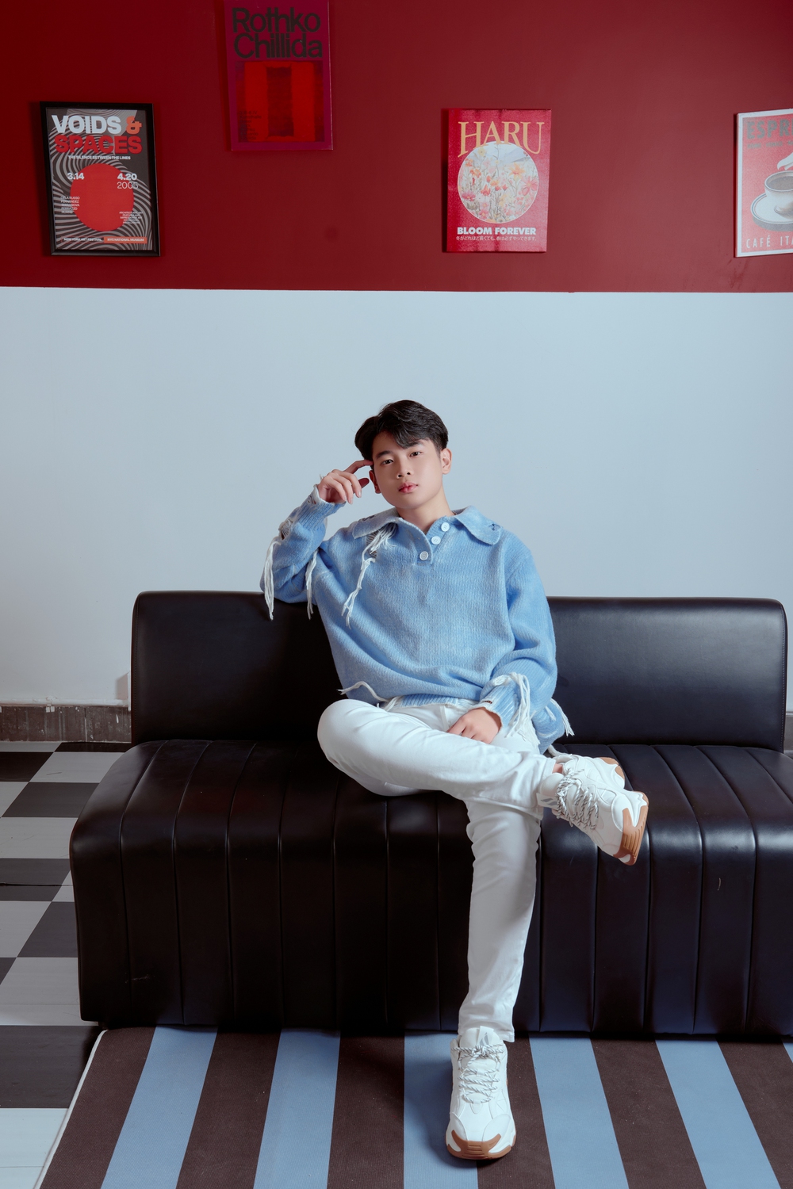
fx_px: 1189
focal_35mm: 36
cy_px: 594
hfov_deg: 36.9
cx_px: 396
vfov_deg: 53.1
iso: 200
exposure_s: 1/125
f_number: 7.1
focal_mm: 36
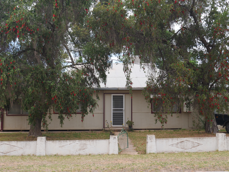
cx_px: 114
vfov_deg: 31.5
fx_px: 304
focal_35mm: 46
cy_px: 86
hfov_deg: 41.2
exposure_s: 1/200
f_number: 8
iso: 200
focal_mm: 23
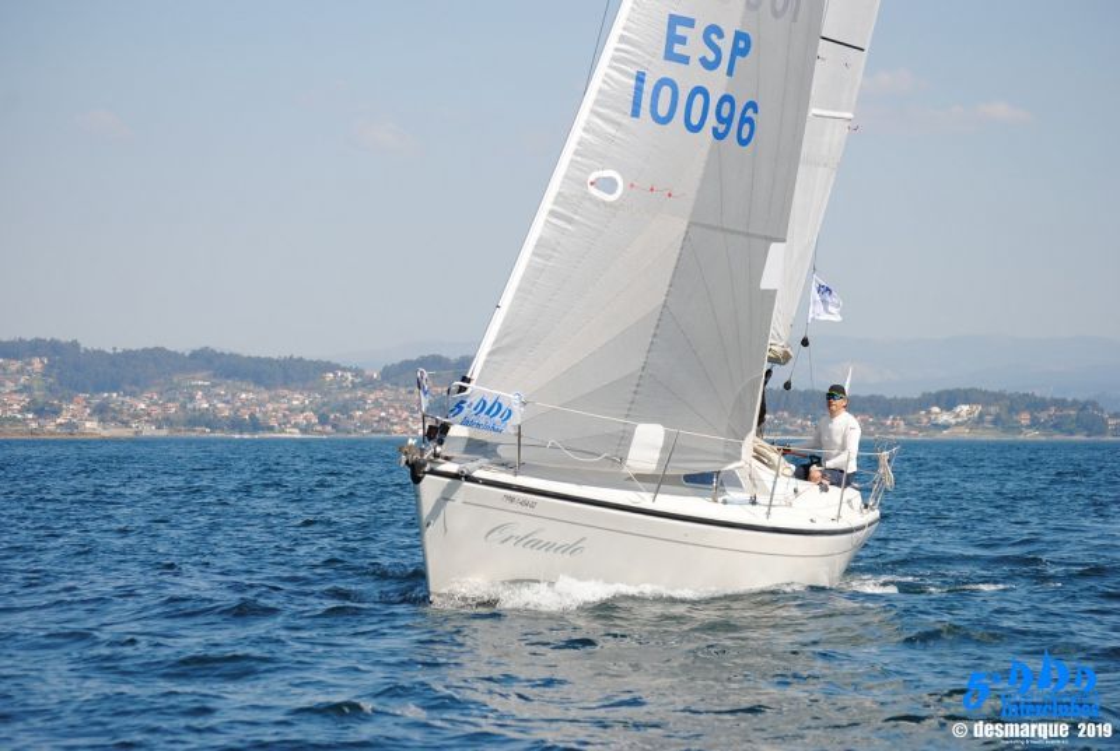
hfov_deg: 15.9
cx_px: 560
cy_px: 376
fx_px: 4022
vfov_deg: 10.7
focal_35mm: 129
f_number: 5.6
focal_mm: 86
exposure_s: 1/500
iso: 100
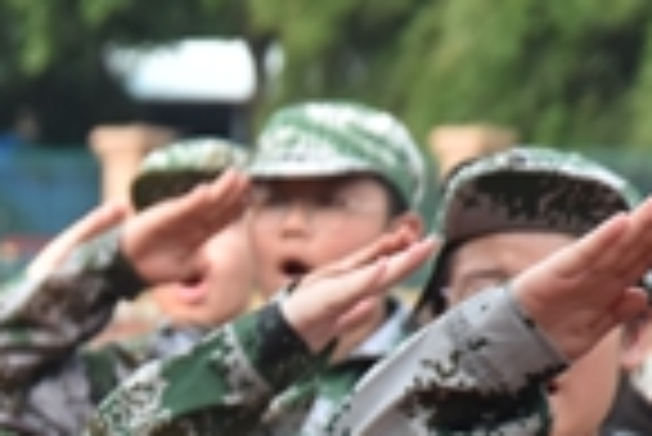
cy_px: 611
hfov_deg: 3.0
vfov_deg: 2.0
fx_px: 12385
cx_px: -112
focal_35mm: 683
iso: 800
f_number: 8
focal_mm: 105
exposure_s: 1/500
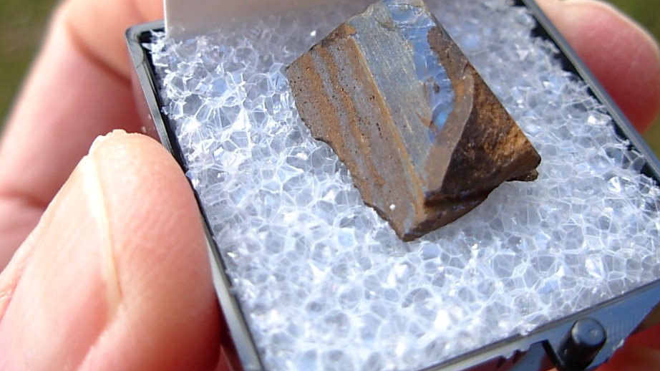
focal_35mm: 46
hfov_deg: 44.6
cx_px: 355
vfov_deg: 25.8
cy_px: 120
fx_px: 805
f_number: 2.9
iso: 50
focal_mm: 6.3
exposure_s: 1/222
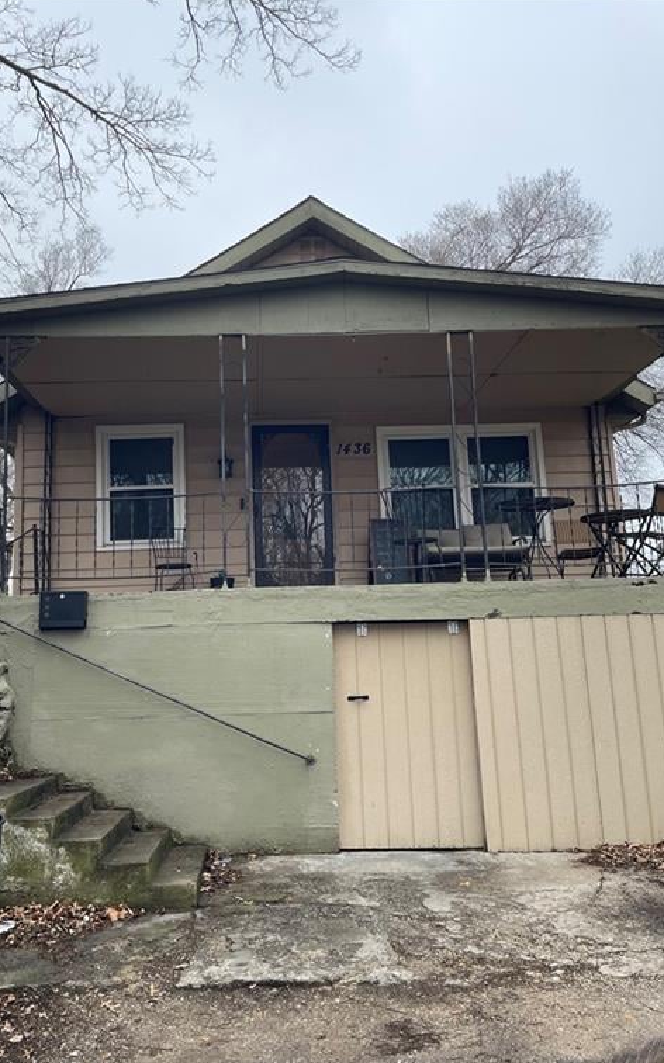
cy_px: 534
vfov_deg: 66.5
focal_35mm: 28
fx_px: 811
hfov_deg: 44.4
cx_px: 287
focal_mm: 4.2
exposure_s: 1/121
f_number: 1.6
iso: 32
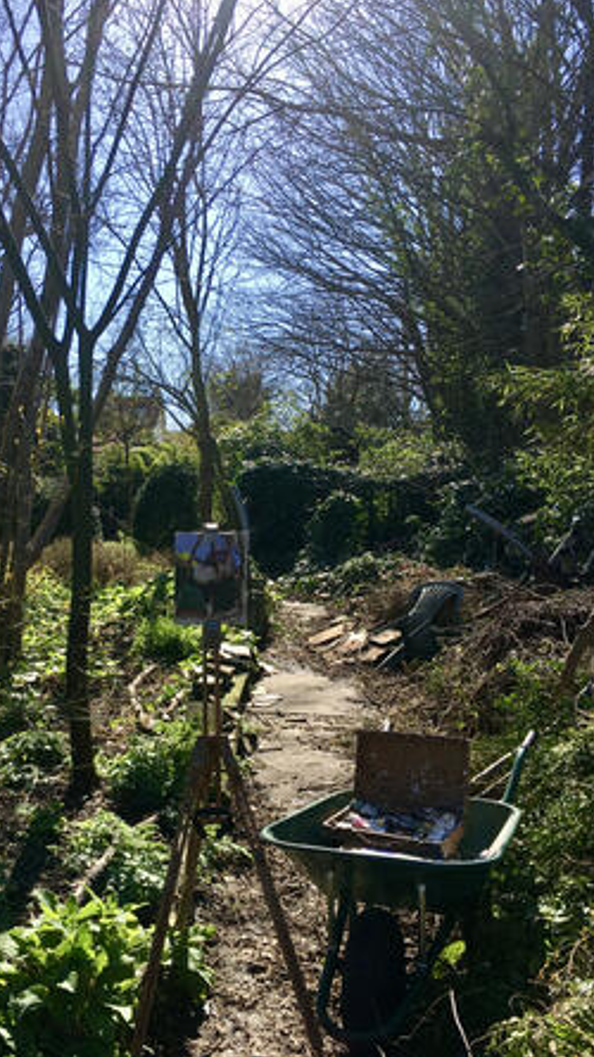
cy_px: 525
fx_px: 897
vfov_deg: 61.0
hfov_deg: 36.3
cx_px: 200
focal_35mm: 32
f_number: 2.2
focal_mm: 4.15
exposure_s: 1/927
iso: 25
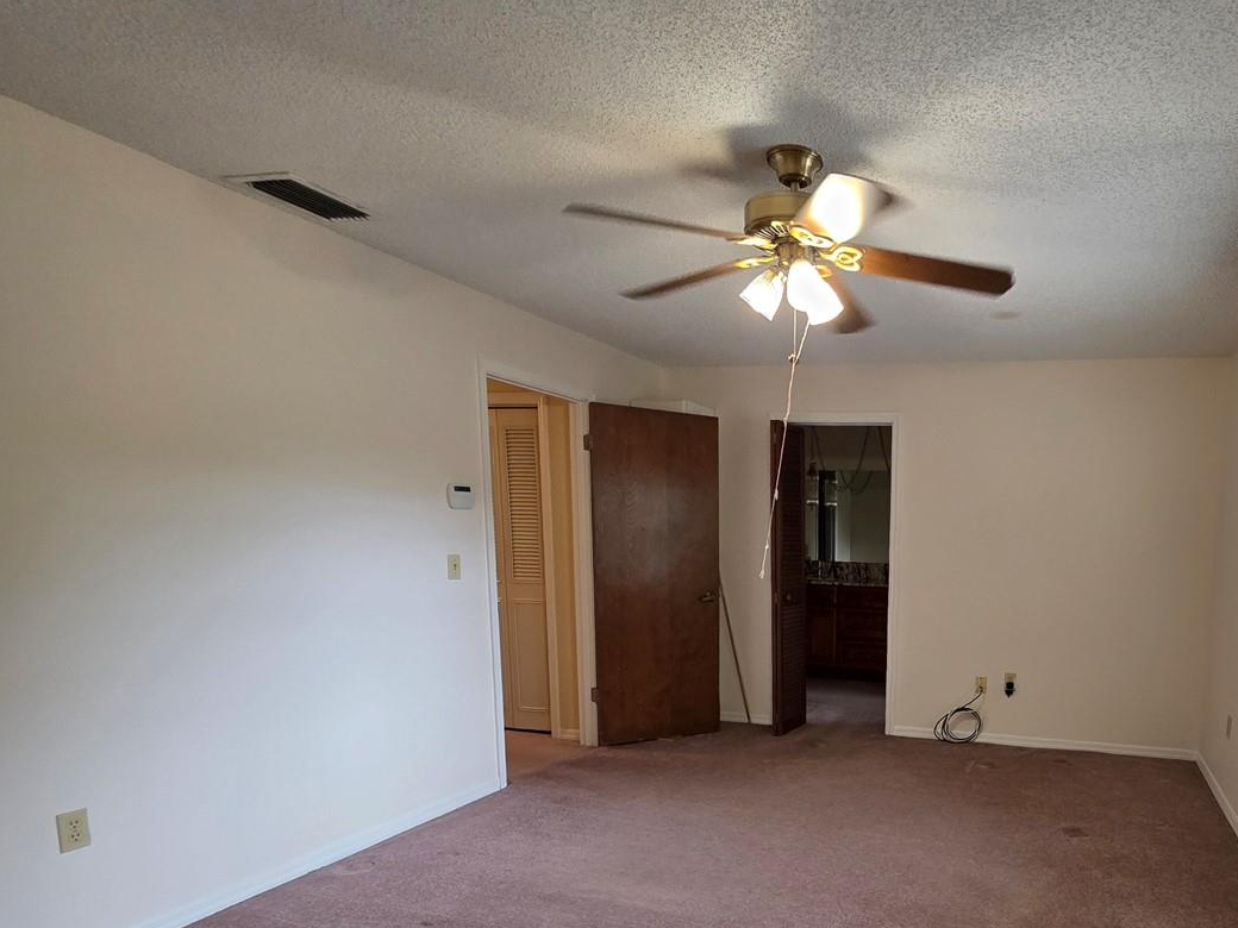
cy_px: 635
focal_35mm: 20
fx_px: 715
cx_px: 894
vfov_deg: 63.9
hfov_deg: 77.0
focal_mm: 2.2
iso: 200
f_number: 1.9
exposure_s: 1/120
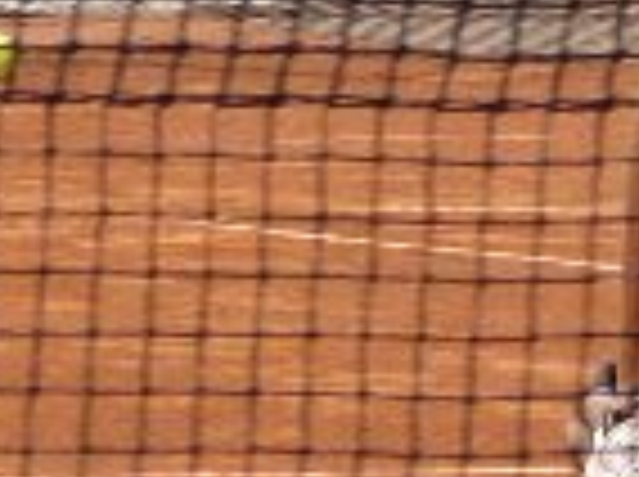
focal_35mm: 1499
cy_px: -706
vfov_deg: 1.0
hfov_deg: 1.3
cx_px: 832
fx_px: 27624
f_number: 5
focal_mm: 43.7
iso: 125
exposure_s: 1/320
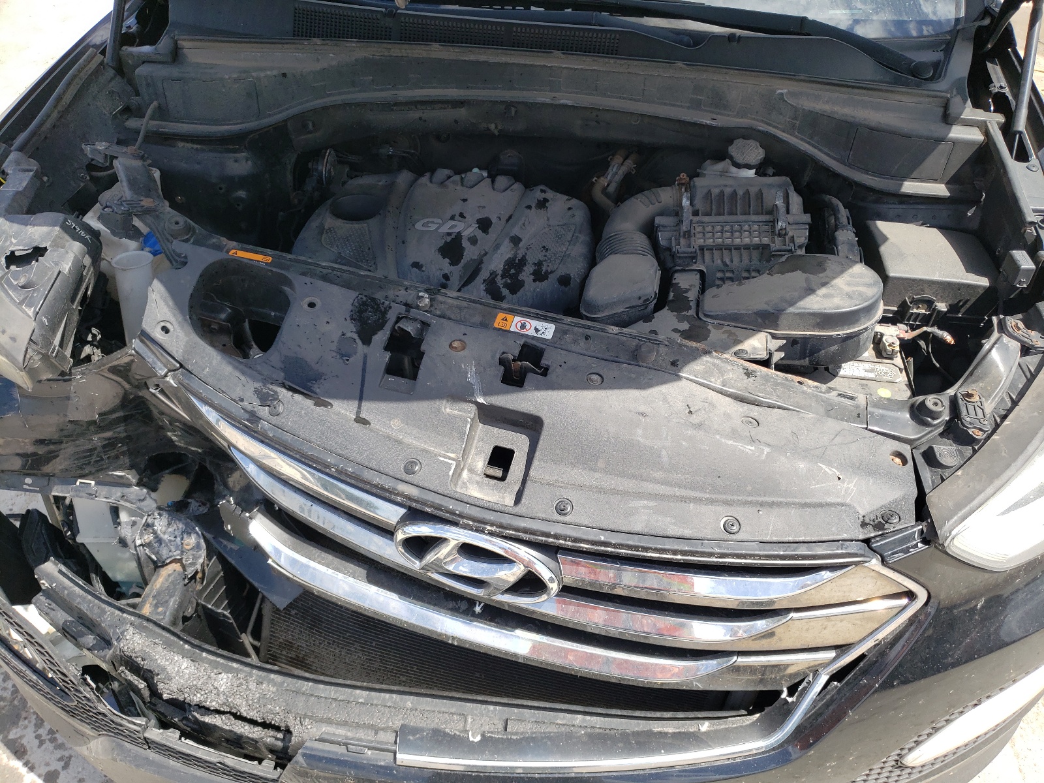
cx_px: 522
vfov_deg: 53.1
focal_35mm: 26
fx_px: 784
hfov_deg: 67.3
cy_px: 392
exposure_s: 1/1429
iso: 50
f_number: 1.5
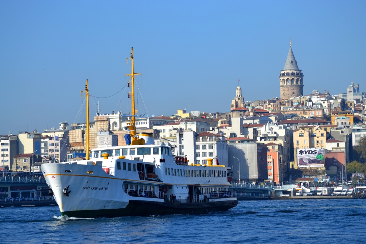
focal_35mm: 120
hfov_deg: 17.1
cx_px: 183
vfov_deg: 11.4
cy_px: 122
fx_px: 1220
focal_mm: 80
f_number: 9
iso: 100
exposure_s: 1/320
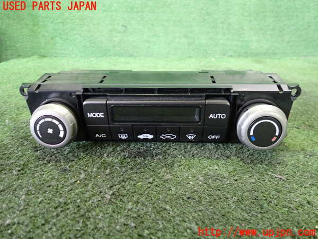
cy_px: 120
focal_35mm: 30
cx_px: 159
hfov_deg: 60.0
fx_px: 276
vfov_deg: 46.8
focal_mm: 5.4
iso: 800
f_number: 2.3
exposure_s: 1/25
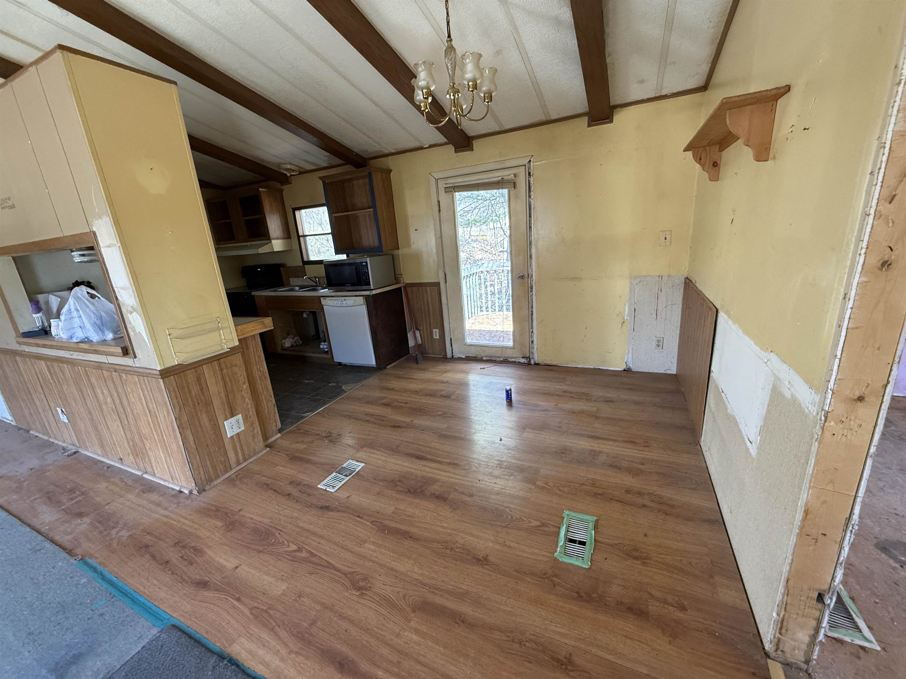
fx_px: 366
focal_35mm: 14
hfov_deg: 102.1
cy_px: 340
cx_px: 453
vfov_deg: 85.7
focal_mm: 2.22
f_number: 2.2
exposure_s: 1/99
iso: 320
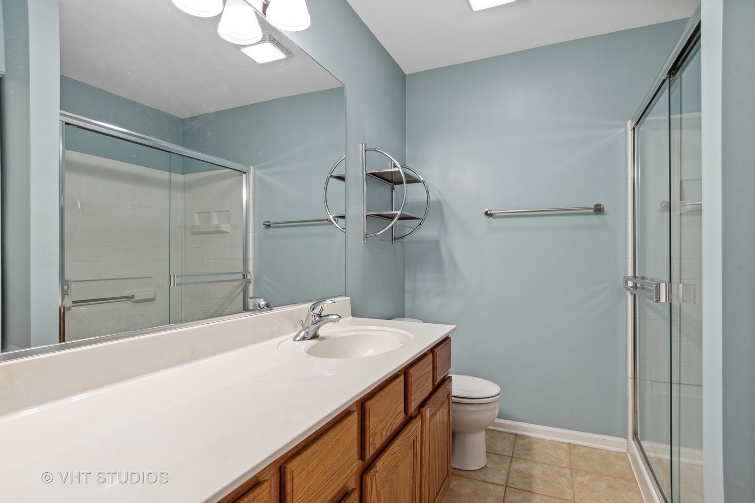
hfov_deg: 90.0
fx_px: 377
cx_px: 378
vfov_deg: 67.4
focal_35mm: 18
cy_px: 252
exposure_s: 1/10
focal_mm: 12
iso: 320
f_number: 8
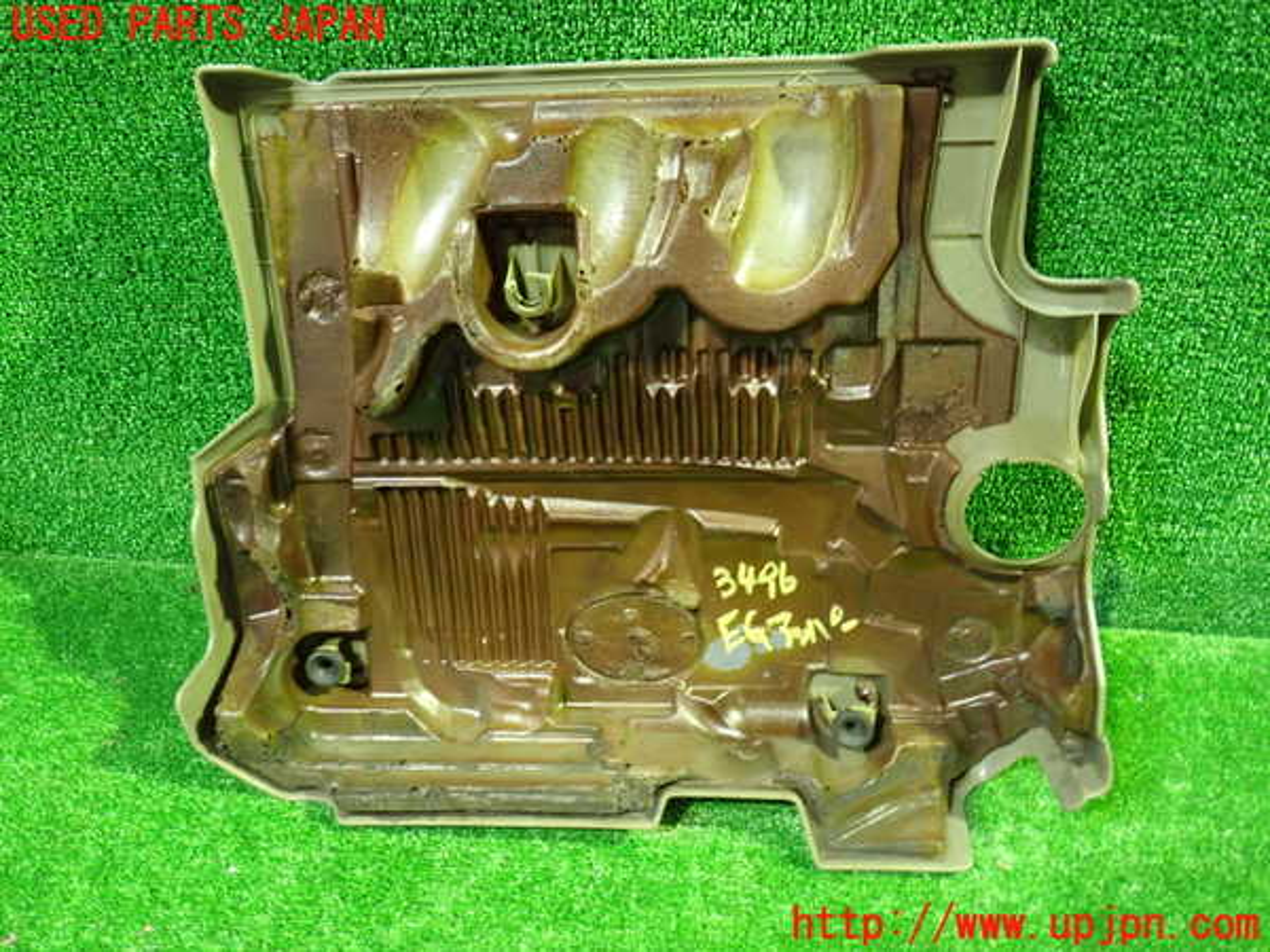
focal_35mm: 30
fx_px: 1101
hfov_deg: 60.0
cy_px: 476
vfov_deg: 46.8
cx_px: 635
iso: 800
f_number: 2.3
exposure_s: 1/15
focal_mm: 5.4
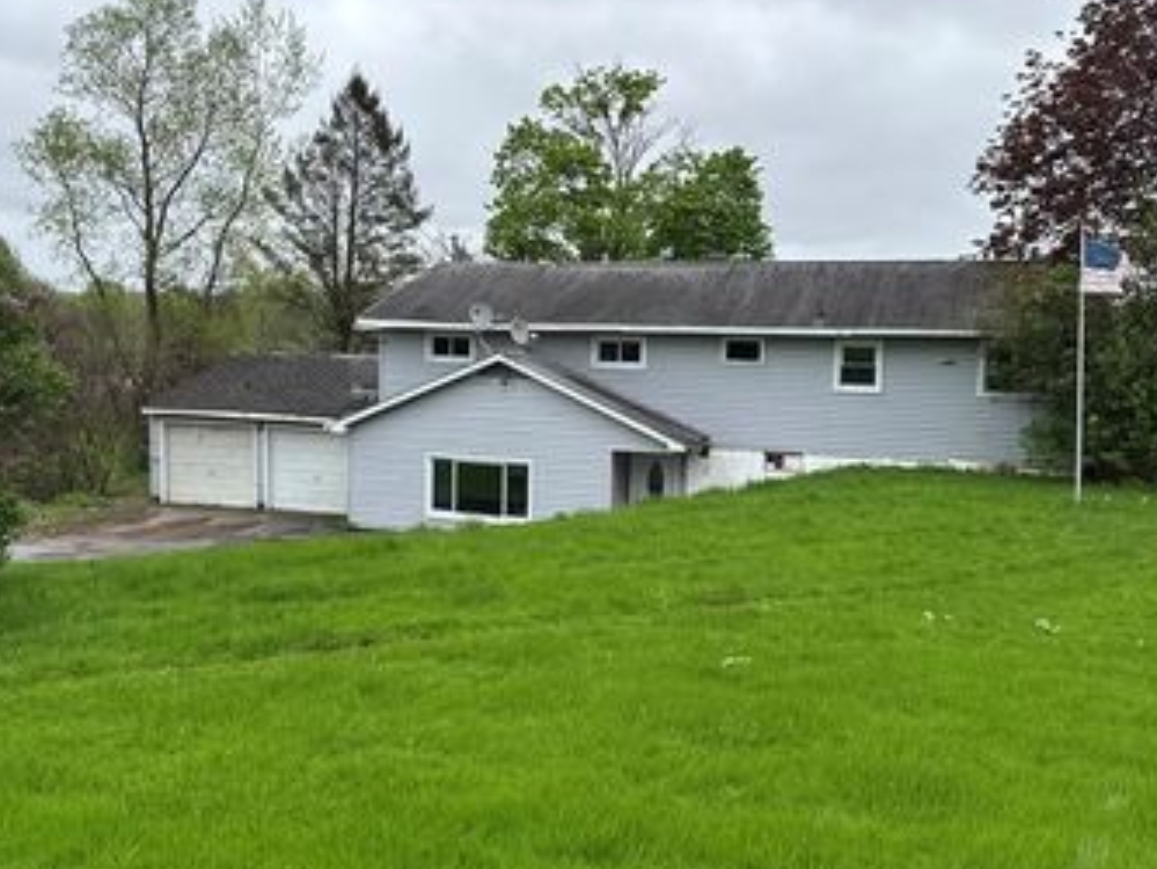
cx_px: 511
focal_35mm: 36
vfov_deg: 39.7
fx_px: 1204
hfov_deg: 51.2
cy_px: 433
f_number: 1.78
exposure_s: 1/2041
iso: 80
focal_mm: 6.76
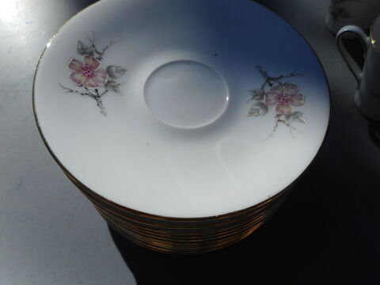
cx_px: 190
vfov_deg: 54.9
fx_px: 274
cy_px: 142
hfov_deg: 69.4
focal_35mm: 25
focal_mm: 4.5
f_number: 10.5
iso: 80
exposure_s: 1/320
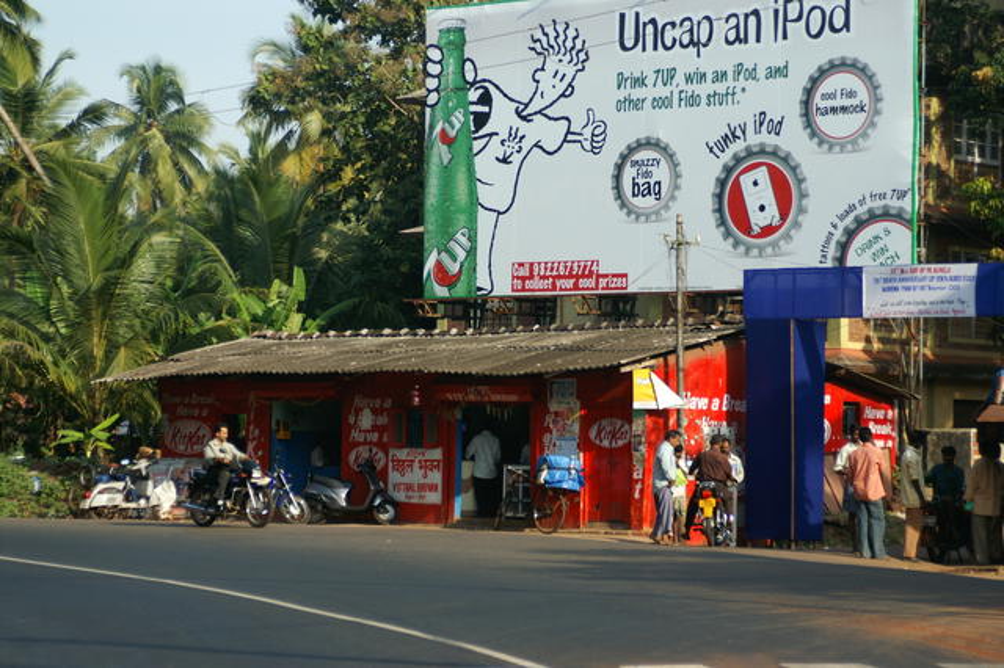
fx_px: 2927
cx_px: 502
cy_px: 334
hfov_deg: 19.5
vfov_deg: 13.0
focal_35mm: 105
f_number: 4.5
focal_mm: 70
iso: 200
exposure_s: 1/1000
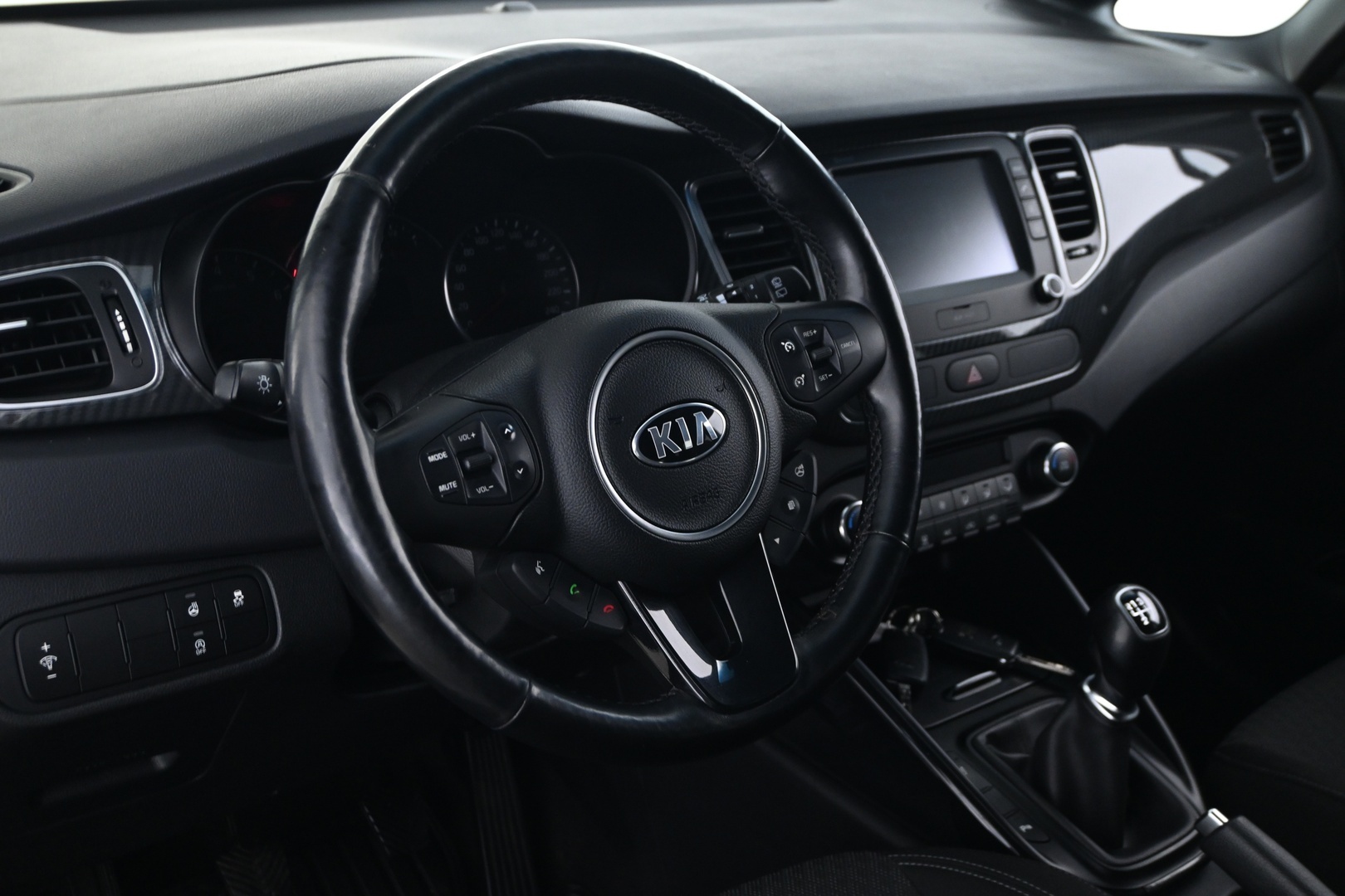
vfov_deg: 34.2
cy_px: 448
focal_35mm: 39
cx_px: 672
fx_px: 1457
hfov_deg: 49.6
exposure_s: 1/10
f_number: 4.5
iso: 1600
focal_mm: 26
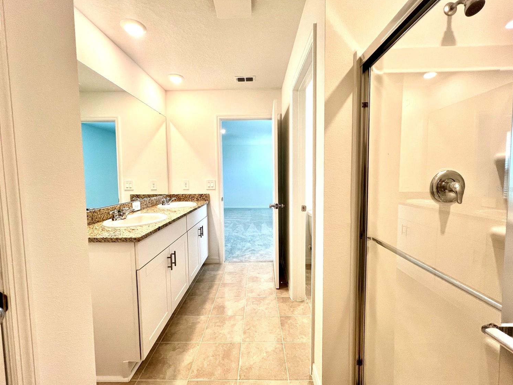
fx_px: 207
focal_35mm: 14
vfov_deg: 85.6
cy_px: 189
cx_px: 253
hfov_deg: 102.1
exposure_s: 1/120
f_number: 1.8
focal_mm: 1.57
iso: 125
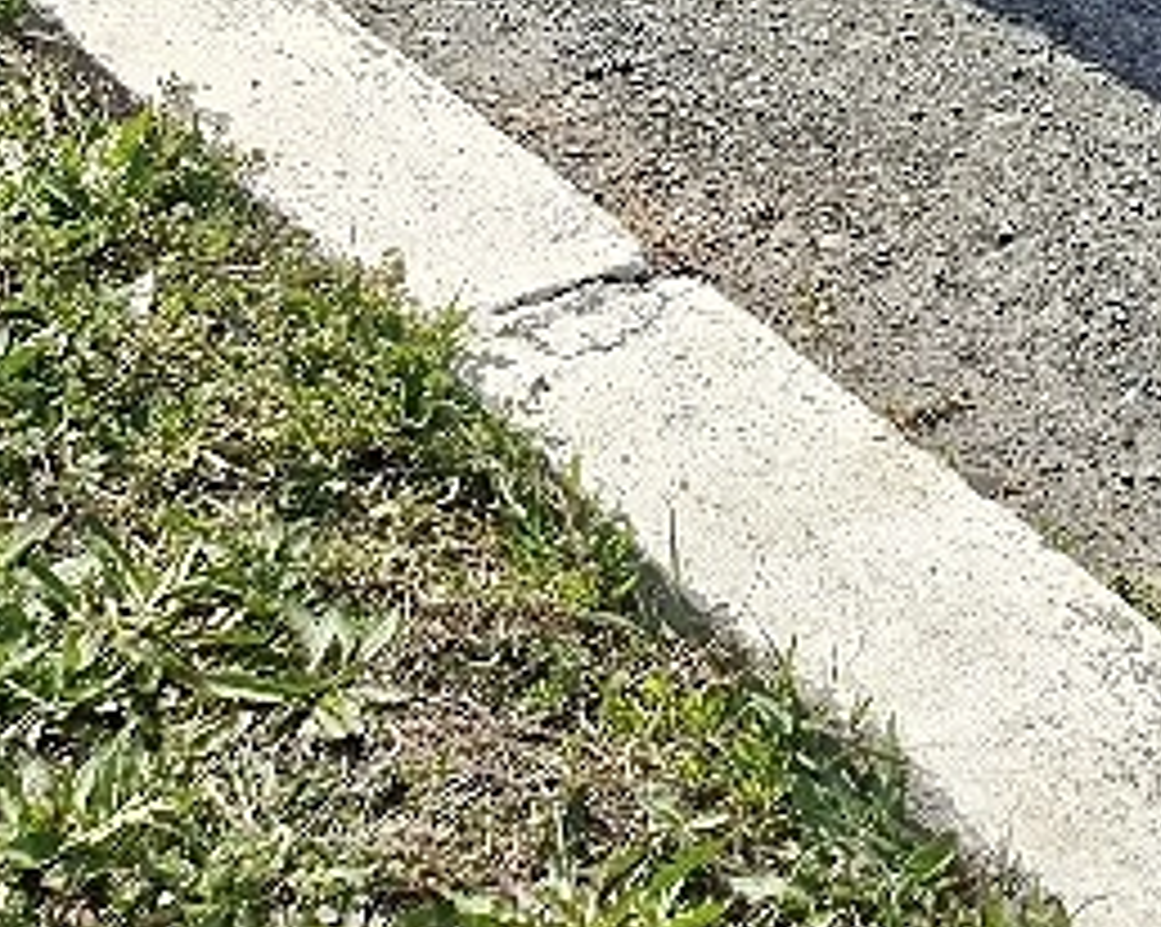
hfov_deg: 21.8
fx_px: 2987
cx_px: 904
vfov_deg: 15.9
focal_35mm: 87
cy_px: -531
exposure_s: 1/3333
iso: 50
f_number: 1.8
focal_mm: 5.54
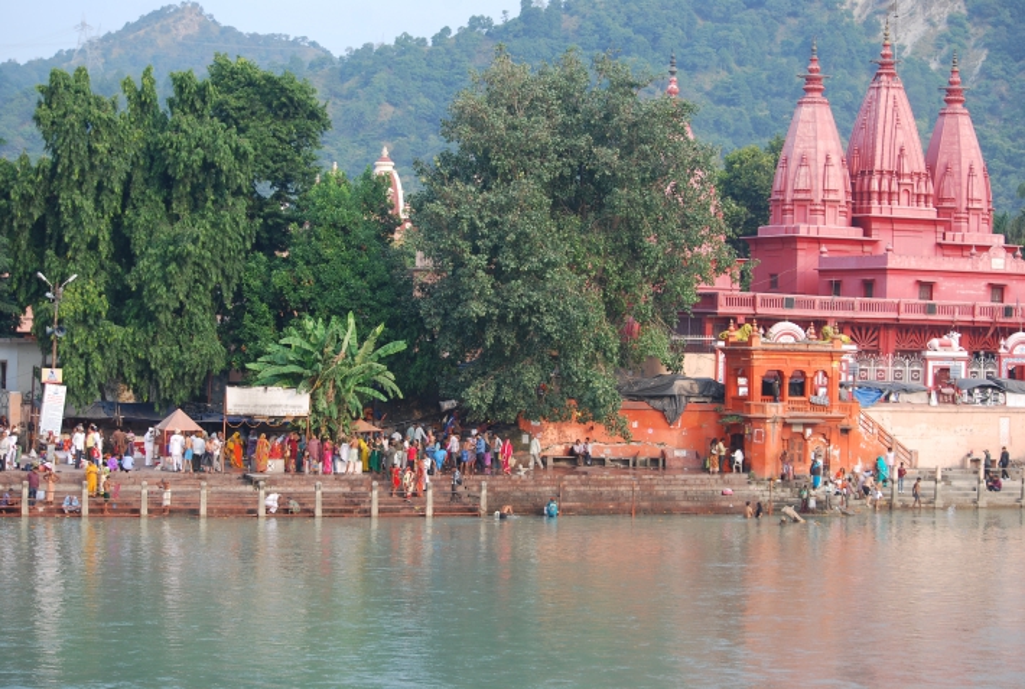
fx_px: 2354
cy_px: 344
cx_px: 512
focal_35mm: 82
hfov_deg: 24.6
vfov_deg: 16.6
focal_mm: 55
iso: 125
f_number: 5.6
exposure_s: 1/125
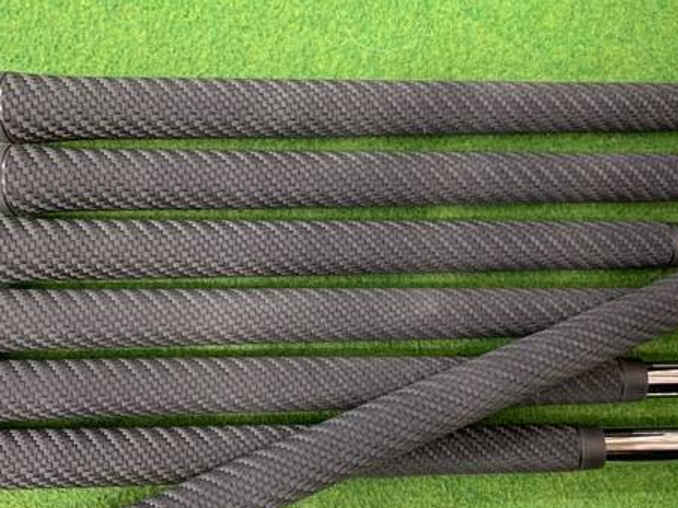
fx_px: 724
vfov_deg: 38.4
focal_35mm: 37
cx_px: 313
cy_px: 312
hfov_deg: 50.1
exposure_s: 1/40
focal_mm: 4.25
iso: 320
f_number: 1.8
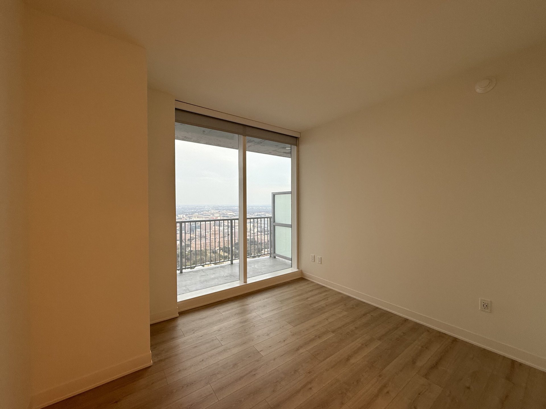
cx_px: 273
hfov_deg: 102.1
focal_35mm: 14
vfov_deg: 85.7
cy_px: 204
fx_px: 221
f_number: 2.2
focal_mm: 2.22
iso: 80
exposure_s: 1/120
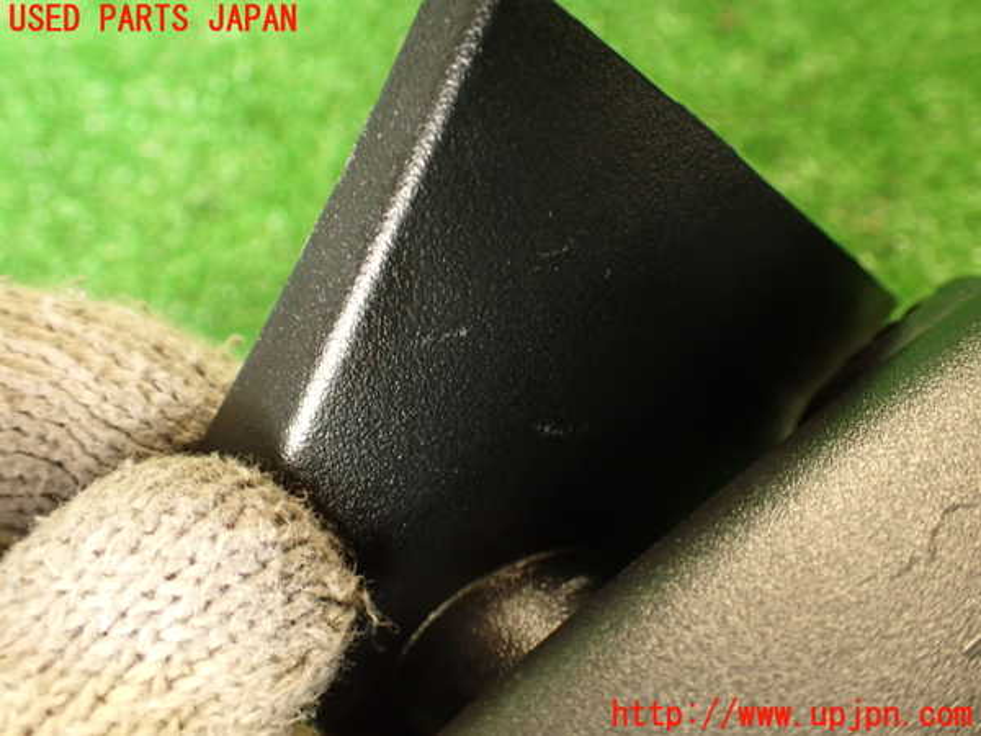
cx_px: 490
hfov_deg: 56.8
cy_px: 368
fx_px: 907
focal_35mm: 32
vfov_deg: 44.2
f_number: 2.4
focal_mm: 5.79
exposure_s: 1/30
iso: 640
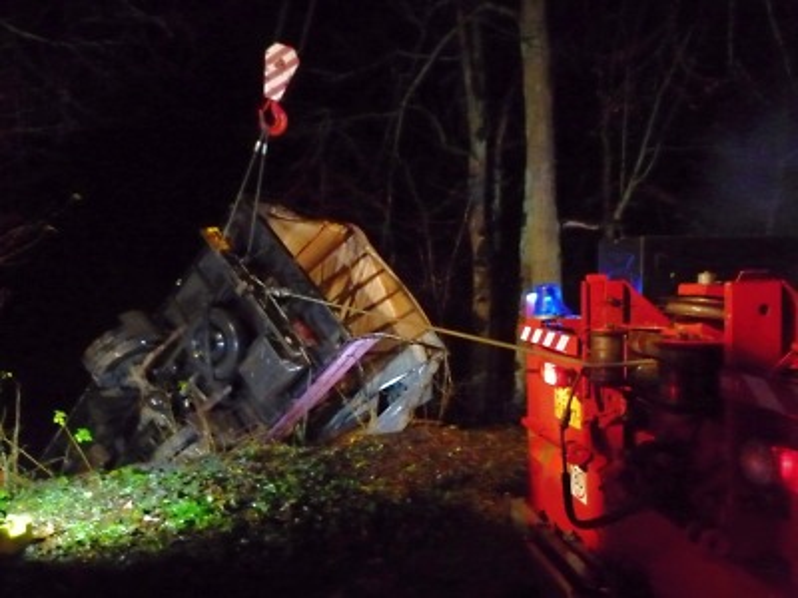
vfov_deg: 54.9
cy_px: 299
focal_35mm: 25
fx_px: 576
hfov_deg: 69.4
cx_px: 399
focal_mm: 4.4
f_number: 2.8
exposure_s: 1/8
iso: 800
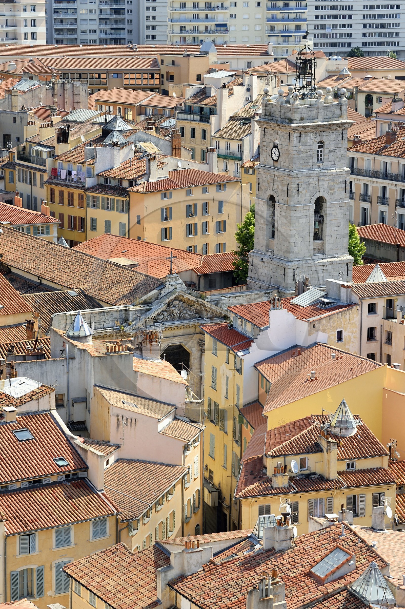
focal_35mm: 102
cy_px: 304
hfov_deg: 13.4
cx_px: 202
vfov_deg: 20.0
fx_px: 1724
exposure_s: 1/250
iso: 200
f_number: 11
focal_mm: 102
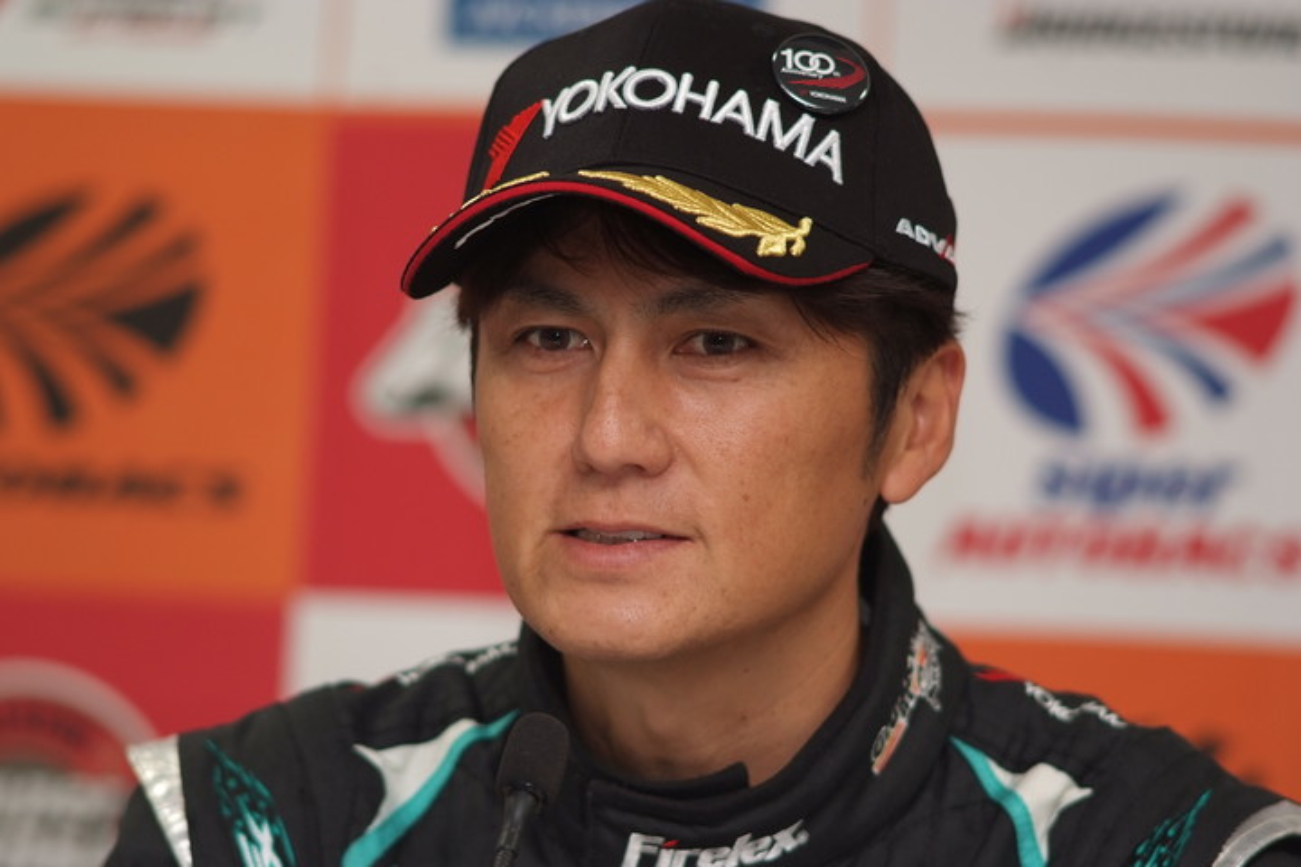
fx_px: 9757
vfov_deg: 5.1
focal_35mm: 270
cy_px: 434
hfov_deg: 7.6
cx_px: 650
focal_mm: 180
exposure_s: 1/250
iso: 400
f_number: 2.8
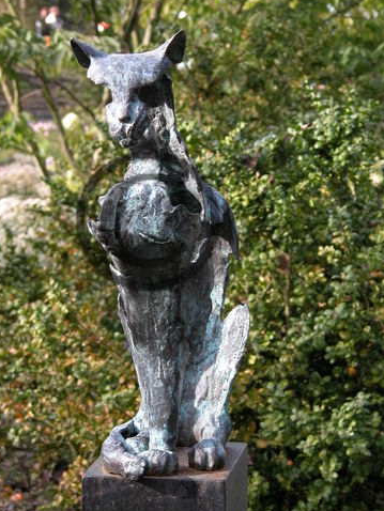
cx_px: 148
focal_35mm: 123
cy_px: 221
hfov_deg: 12.1
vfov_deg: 16.0
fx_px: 1818
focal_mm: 25.4
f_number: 3.6
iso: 100
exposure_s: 1/128
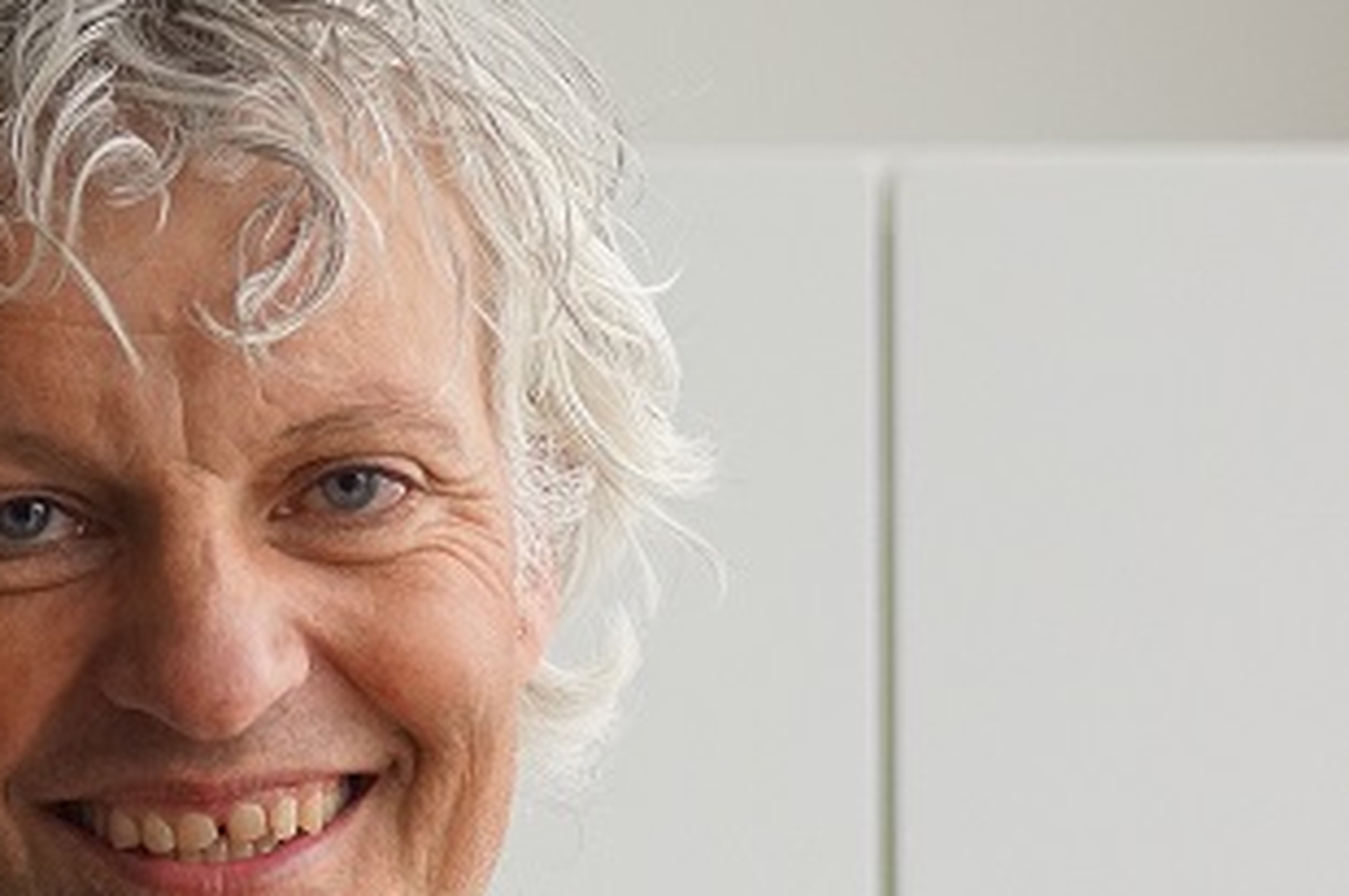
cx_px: 274
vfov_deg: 6.3
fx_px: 8160
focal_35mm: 218
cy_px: 926
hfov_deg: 9.4
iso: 1250
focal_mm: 60
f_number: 4
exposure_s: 1/160
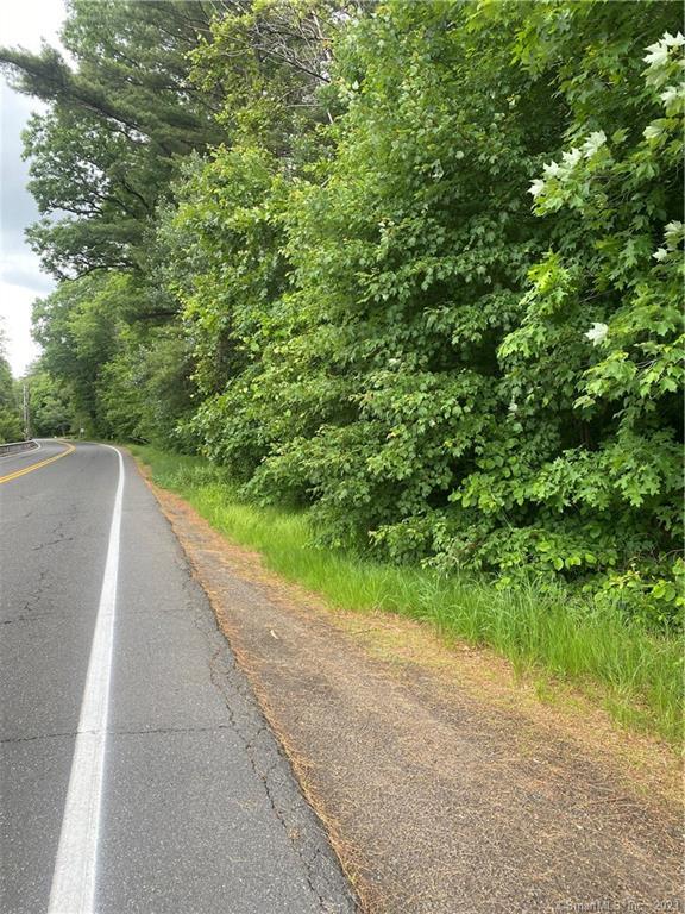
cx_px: 342
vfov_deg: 67.3
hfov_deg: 53.1
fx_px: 686
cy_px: 457
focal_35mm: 26
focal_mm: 4.25
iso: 50
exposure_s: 1/122
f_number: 1.8
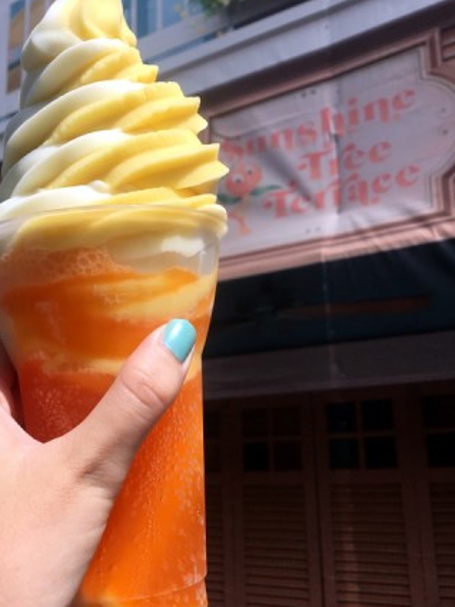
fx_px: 719
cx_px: 176
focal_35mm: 41
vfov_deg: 45.7
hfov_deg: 35.0
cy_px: 325
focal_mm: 4.15
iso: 25
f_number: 2.2
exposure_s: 1/2331
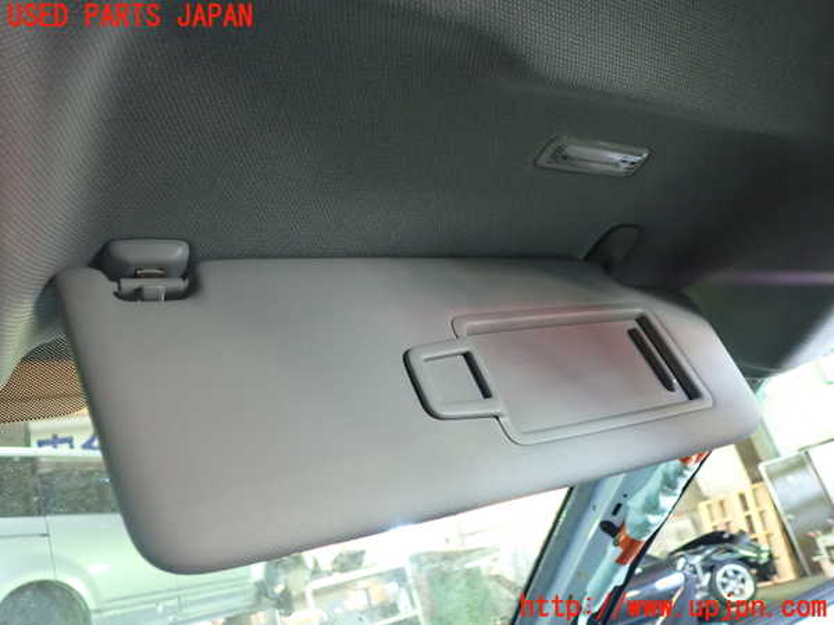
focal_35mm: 30
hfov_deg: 60.0
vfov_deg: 46.8
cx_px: 417
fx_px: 723
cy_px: 312
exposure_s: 1/25
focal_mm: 5.4
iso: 800
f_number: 2.3
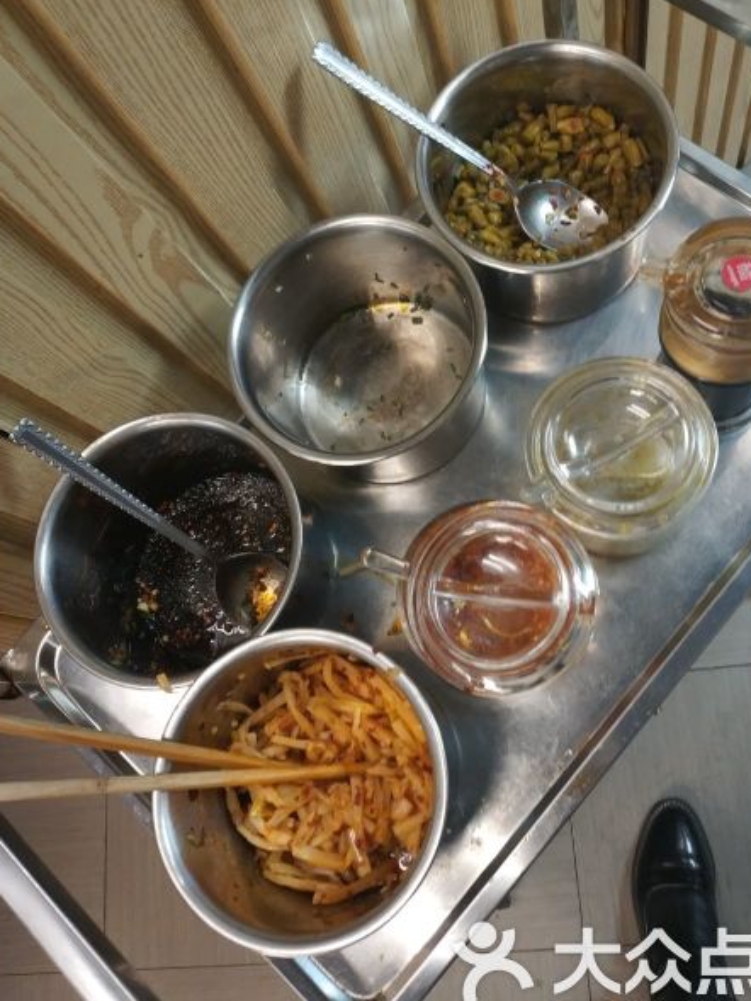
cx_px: 432
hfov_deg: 37.6
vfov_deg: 48.9
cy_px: 455
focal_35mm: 38
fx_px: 1099
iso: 385
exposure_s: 1/17
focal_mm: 4.5
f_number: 2
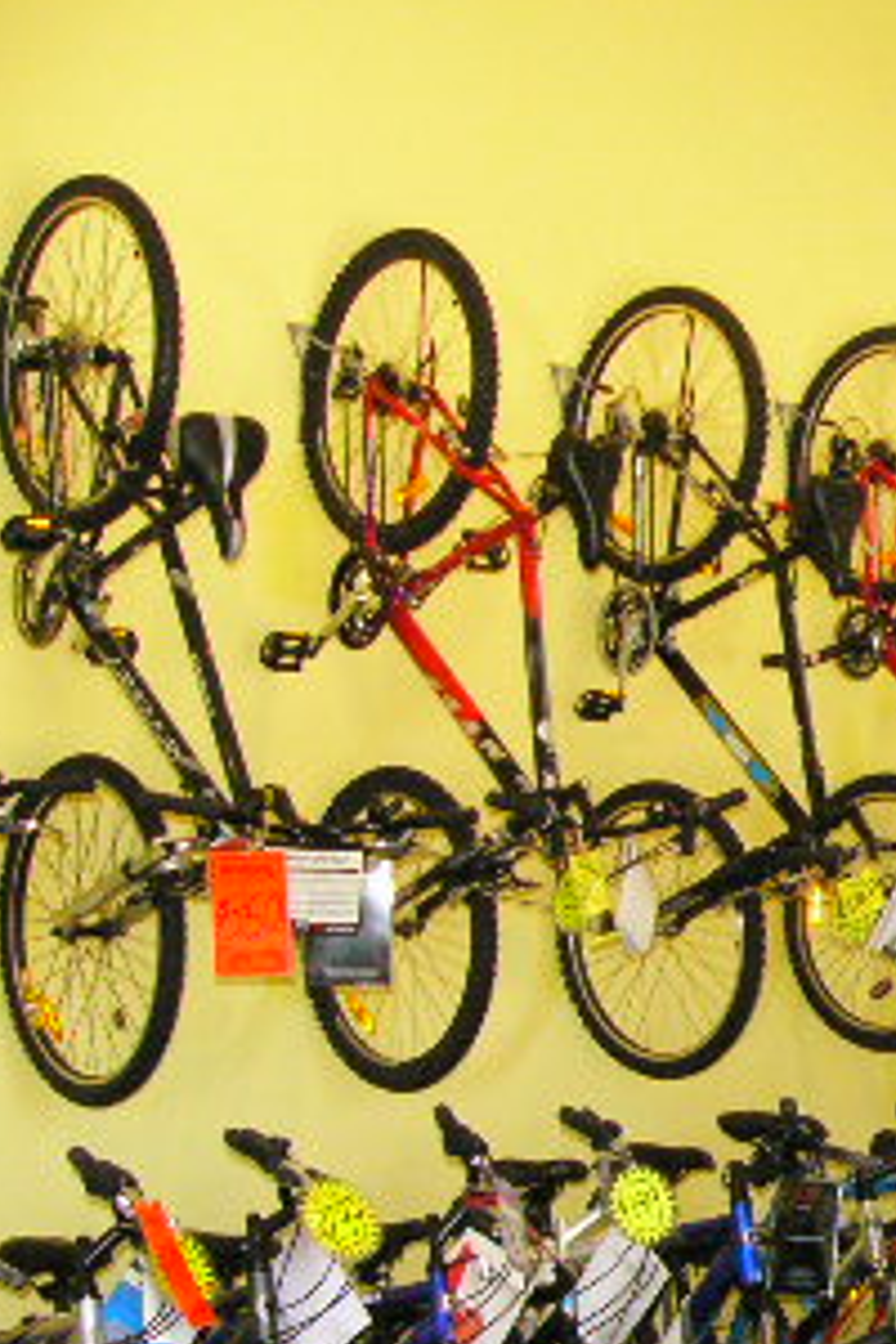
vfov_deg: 25.1
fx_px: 2986
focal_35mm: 80
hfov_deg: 15.5
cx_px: 1398
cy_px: 977
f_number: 2.8
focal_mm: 6
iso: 400
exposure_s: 1/50
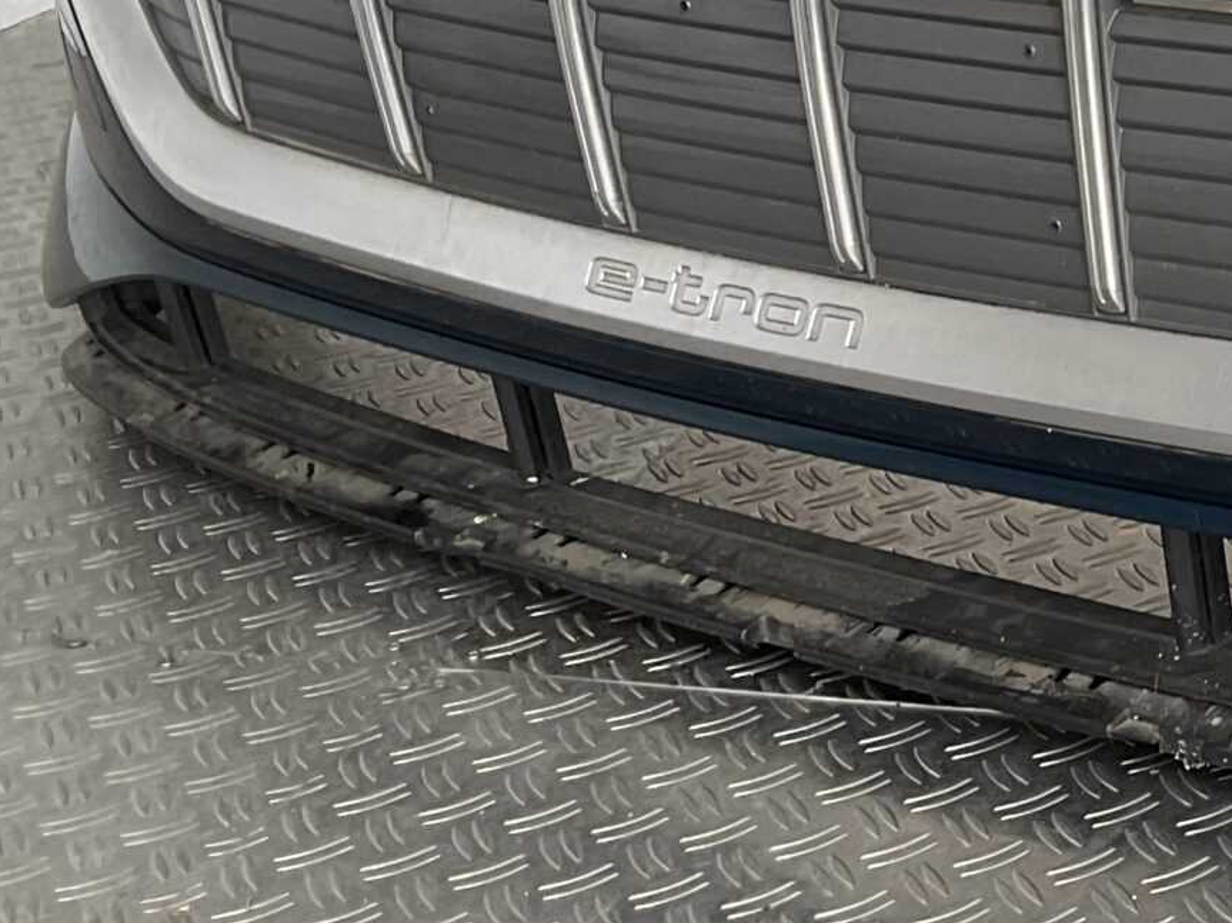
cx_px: 1570
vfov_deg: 16.9
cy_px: 57
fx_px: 3060
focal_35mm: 86
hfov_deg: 20.9
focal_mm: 3
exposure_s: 1/120
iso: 25
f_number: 1.8
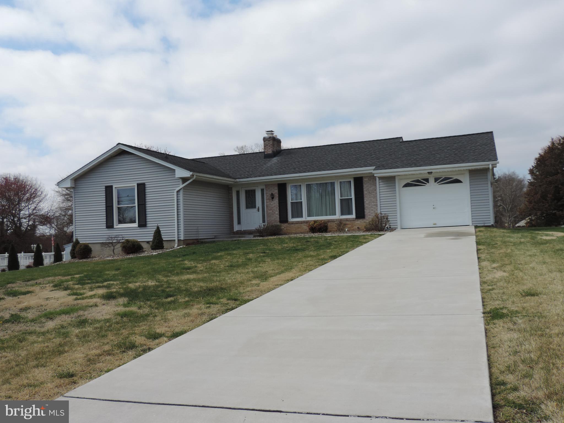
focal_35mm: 33
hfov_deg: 55.4
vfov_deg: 42.9
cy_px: 212
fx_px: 538
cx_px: 282
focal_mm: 5.8
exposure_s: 1/1250
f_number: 3.2
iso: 80
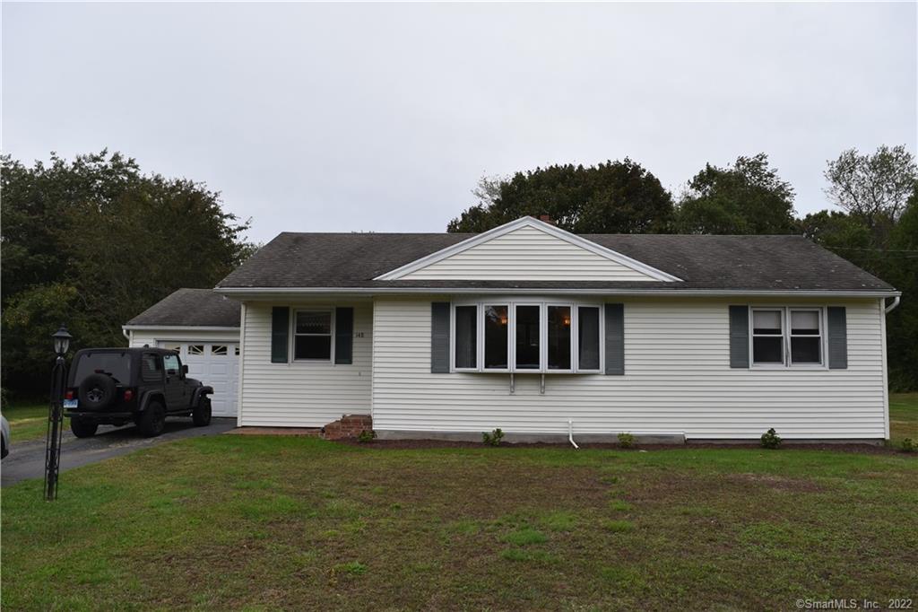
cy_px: 306
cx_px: 459
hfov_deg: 67.4
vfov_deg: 47.9
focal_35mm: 27
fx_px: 688
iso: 200
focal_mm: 18
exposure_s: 1/250
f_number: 8
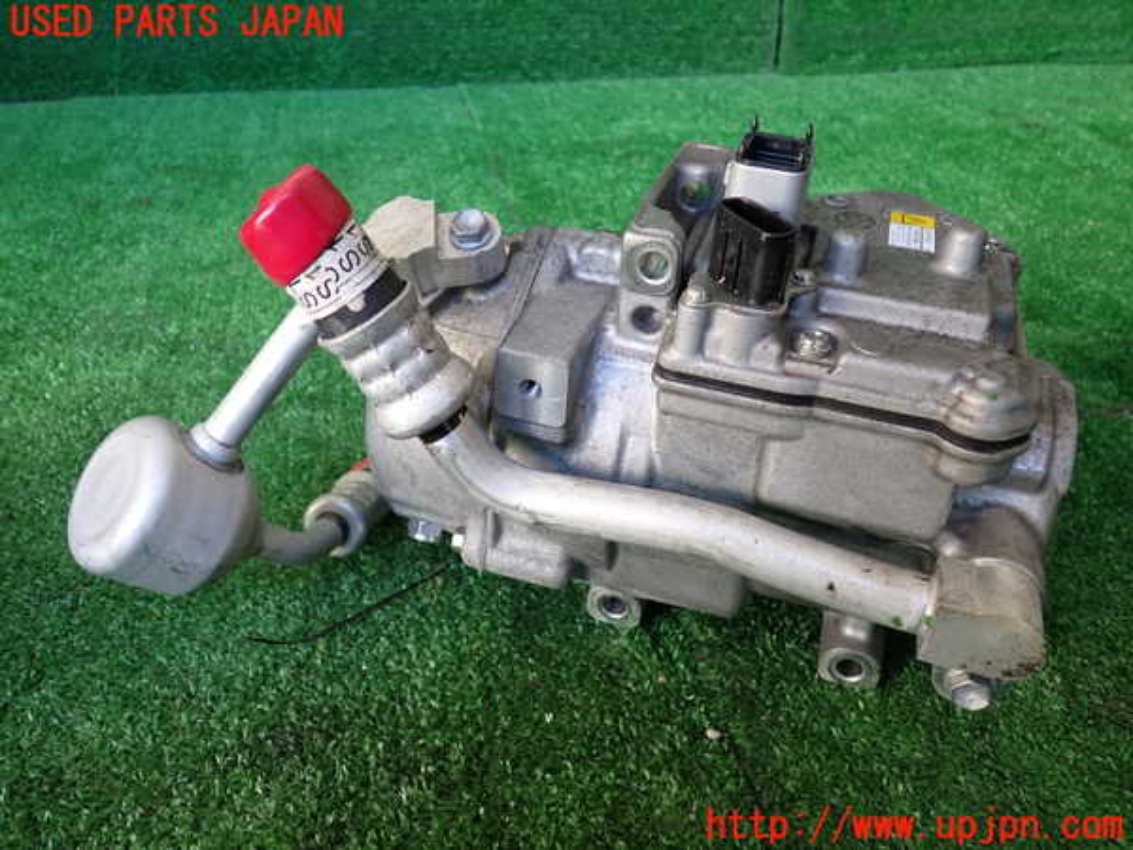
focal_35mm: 30
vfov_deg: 46.8
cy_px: 425
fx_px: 982
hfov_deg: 60.0
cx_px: 566
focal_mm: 5.4
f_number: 2.3
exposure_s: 1/80
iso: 200
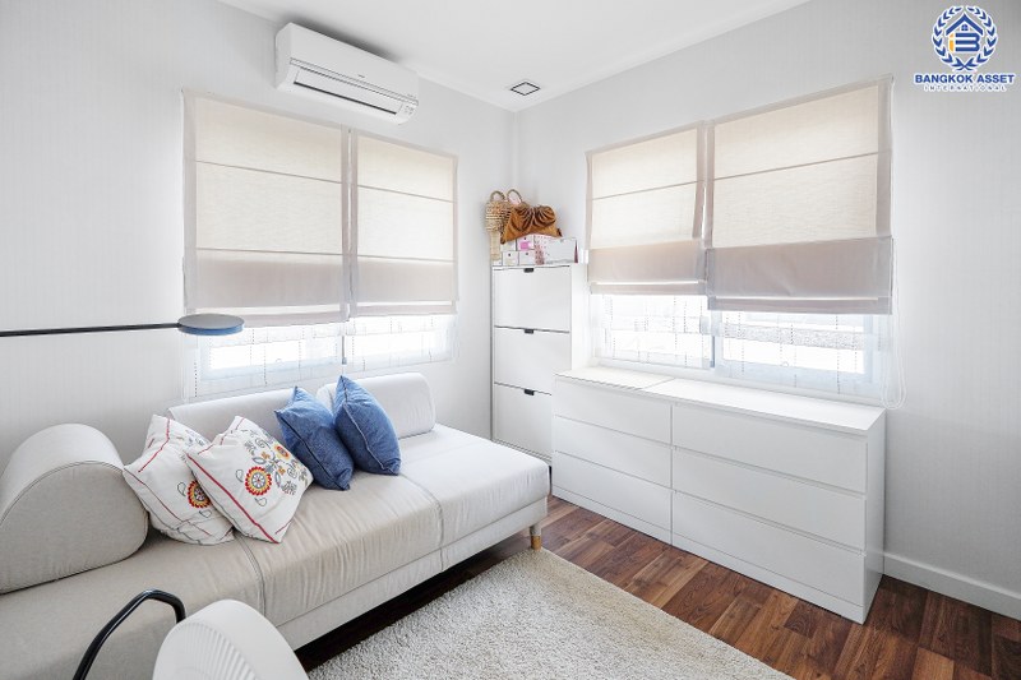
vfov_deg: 77.3
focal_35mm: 15
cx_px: 510
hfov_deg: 100.4
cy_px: 340
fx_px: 425
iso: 400
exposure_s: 1/60
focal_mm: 10
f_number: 4
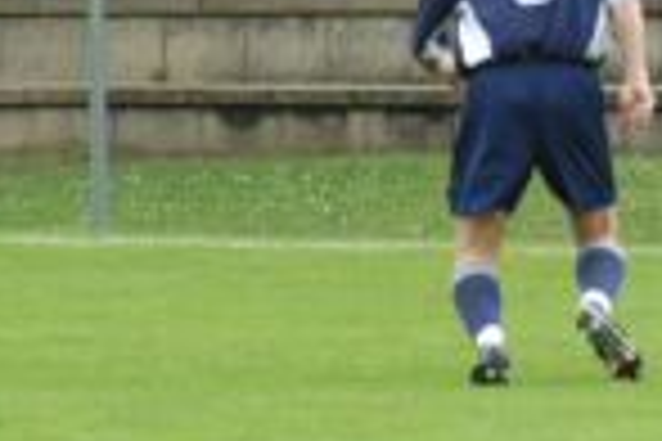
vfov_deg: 1.7
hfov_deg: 2.5
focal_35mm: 818
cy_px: -18
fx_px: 15041
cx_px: 743
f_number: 4.5
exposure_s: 1/320
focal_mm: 200
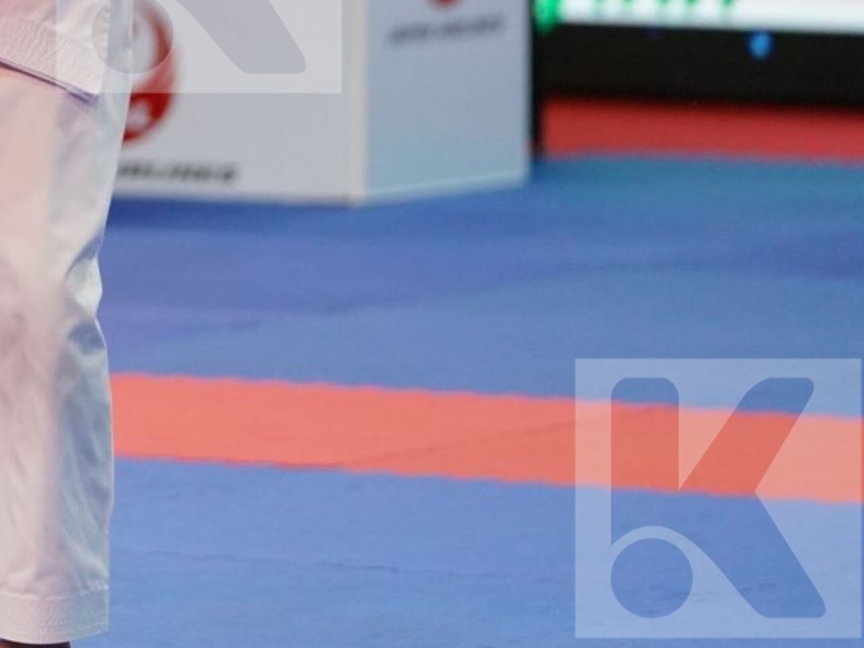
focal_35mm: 488
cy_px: -46
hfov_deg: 4.0
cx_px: -320
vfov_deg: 3.0
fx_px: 12180
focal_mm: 159
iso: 3200
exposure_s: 1/500
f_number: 2.8
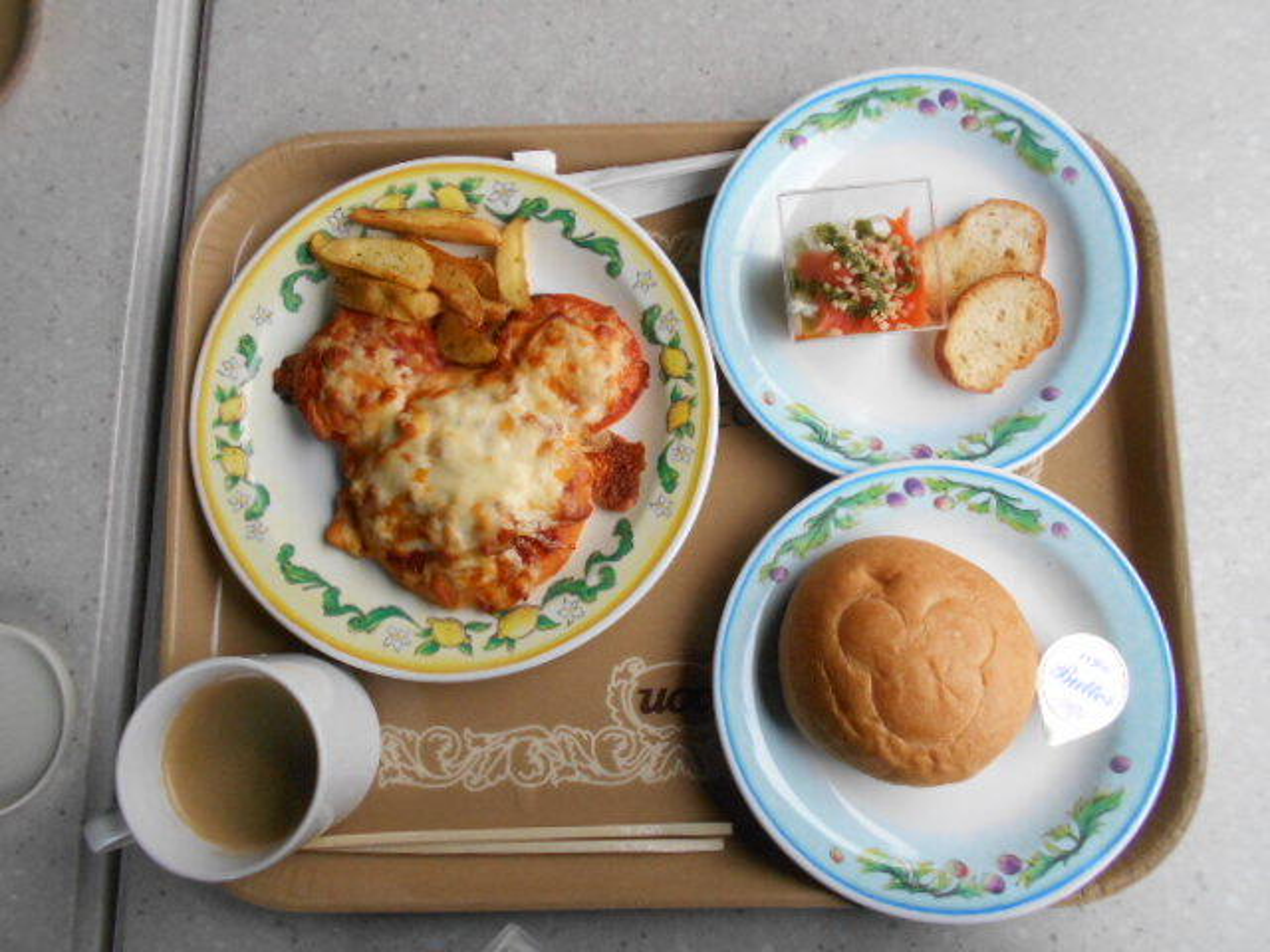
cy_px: 476
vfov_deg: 53.1
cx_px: 635
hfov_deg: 67.3
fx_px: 954
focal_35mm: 26
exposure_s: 1/250
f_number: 3.2
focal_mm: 4.6
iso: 400
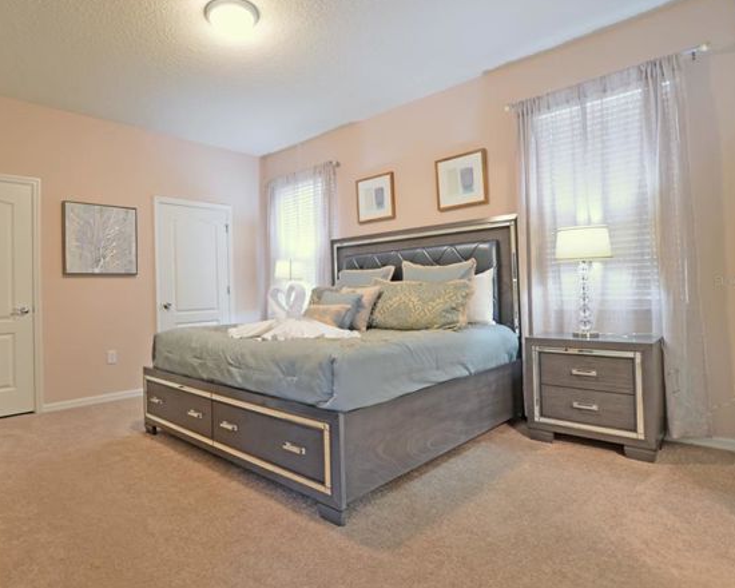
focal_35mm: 18
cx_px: 296
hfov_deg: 85.4
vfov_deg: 73.8
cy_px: 281
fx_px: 392
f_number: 4.5
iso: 100
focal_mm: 10
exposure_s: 1/3
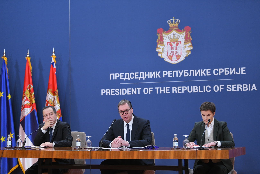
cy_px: 87
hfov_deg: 24.8
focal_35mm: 82
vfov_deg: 16.7
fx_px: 592
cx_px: 130
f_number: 2.8
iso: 2500
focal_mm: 82
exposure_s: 1/500
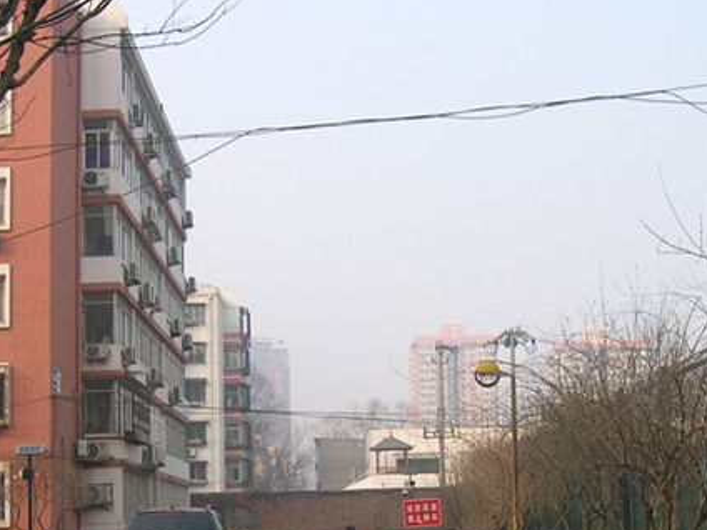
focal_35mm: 66
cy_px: 440
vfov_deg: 21.9
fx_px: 1348
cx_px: 342
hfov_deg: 29.4
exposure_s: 1/130
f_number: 4.9
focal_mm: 5.8
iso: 50
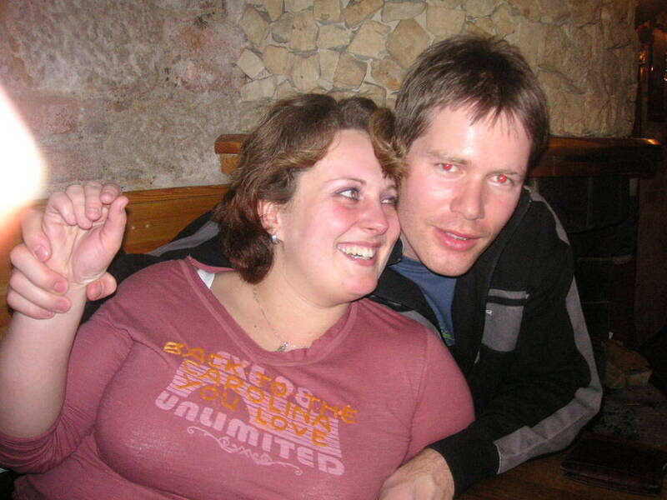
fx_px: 713
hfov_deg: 50.1
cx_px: 334
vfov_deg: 38.7
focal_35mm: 37
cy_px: 250
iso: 160
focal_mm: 6.1
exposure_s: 1/45
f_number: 2.8
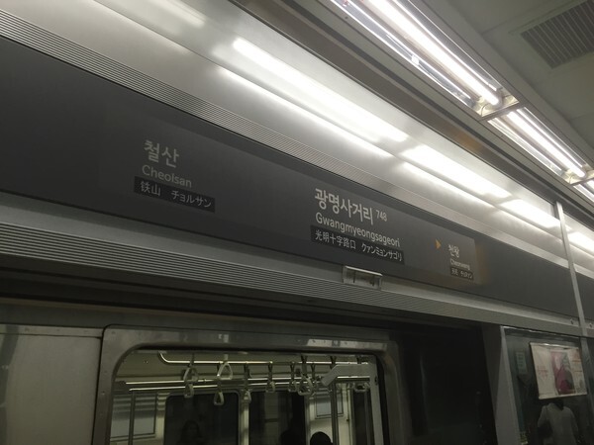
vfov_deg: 48.2
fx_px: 498
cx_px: 297
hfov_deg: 61.7
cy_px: 222
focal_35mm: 29
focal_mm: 4.15
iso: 32
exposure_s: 1/40
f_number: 2.2
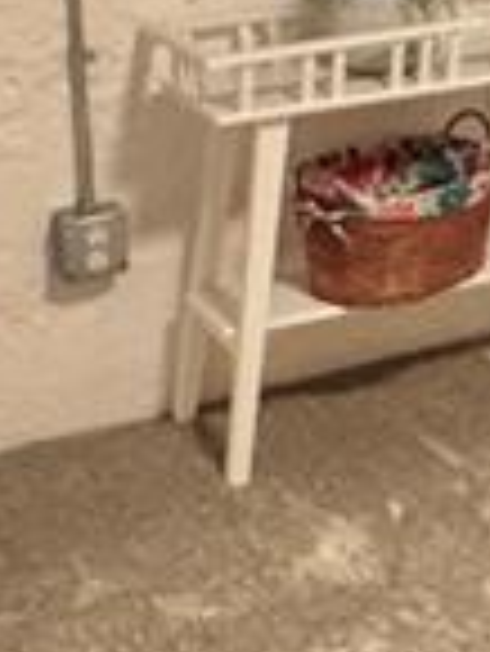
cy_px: -178
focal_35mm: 99
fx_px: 1866
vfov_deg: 18.5
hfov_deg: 14.4
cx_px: 634
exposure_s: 1/60
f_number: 2.2
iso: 400
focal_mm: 2.22
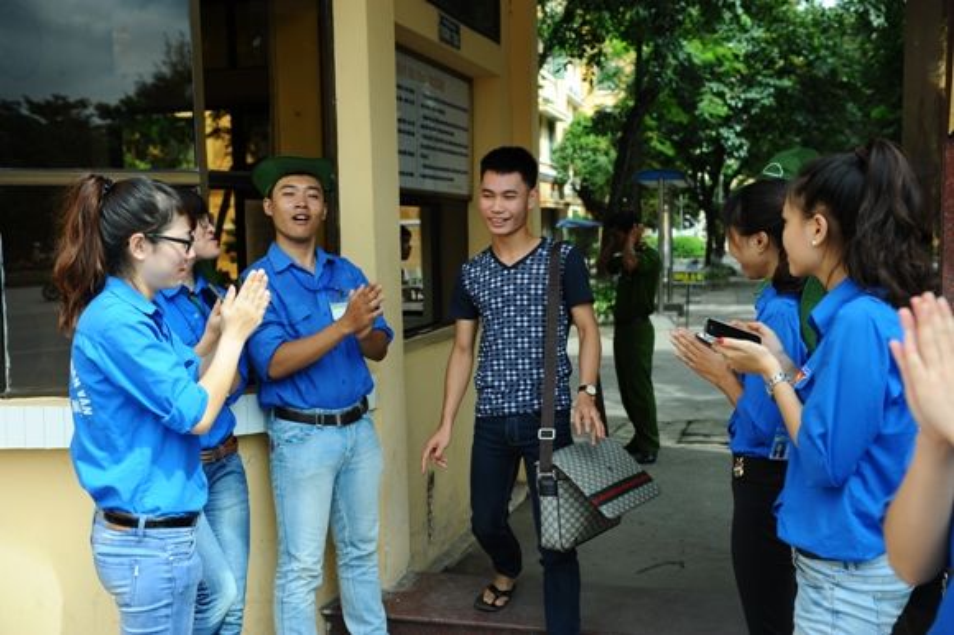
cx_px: 477
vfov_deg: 35.0
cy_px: 318
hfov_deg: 50.7
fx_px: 1006
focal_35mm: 38
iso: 400
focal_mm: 38
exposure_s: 1/1000
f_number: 4
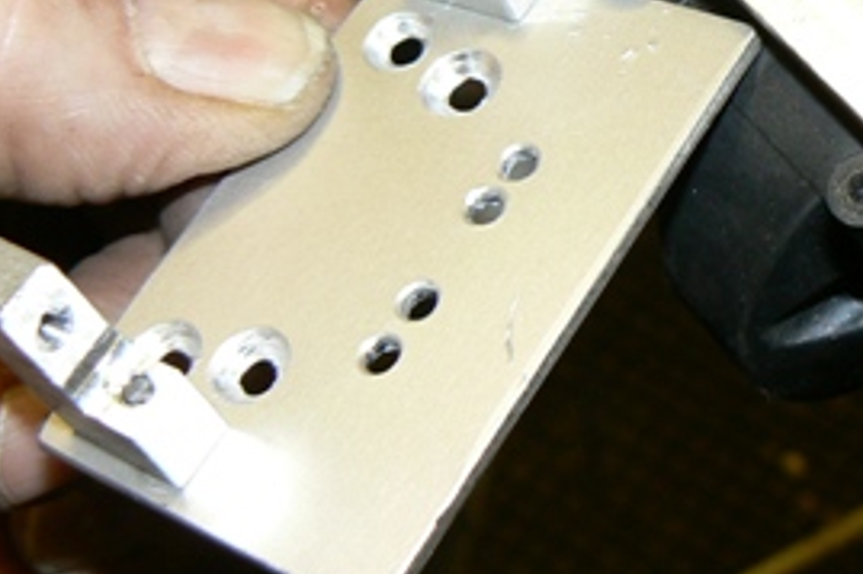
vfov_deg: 15.2
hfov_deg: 22.6
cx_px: 658
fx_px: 2132
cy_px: 71
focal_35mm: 89
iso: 100
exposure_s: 1/30
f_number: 2.8
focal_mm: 6
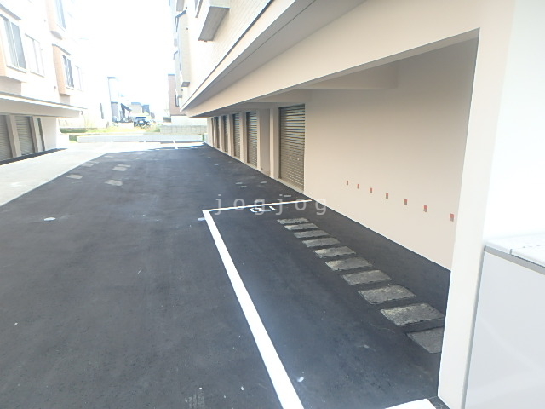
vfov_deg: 63.4
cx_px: 272
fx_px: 331
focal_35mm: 21
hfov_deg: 79.0
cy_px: 204
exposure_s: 1/160
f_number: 3.5
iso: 125
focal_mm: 3.7
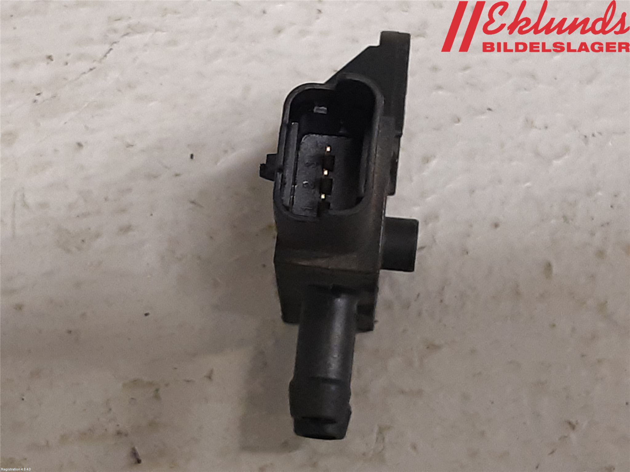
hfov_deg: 67.3
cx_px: 315
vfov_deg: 53.1
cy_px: 236
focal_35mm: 26
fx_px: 473
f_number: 1.7
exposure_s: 1/50
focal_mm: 3.93
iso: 200
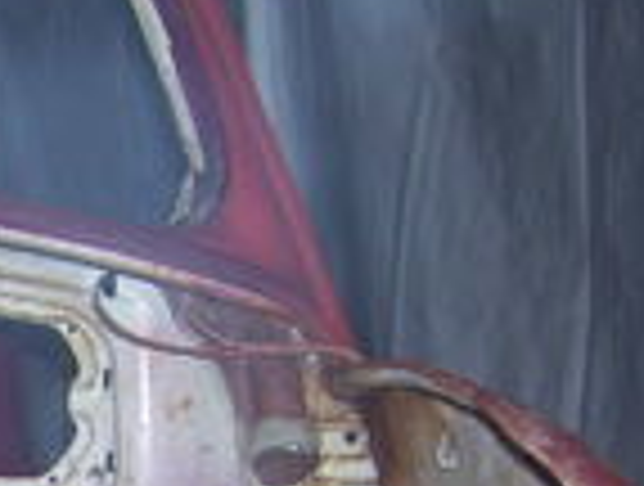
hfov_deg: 11.0
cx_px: -676
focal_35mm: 161
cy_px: 698
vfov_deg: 9.1
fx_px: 3003
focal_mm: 6
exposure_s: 1/60
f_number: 2.7
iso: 80
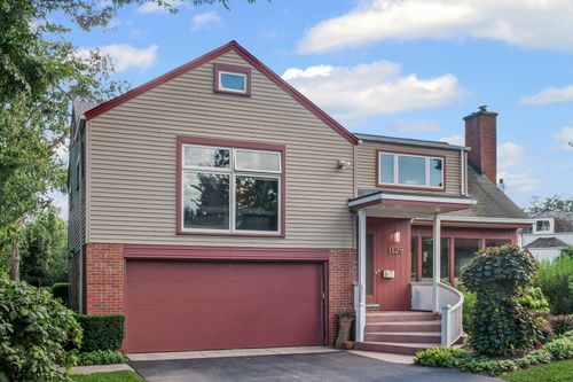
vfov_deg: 37.8
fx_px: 557
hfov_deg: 54.5
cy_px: 191
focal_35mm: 35
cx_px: 286
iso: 200
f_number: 8
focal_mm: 35
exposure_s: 1/125
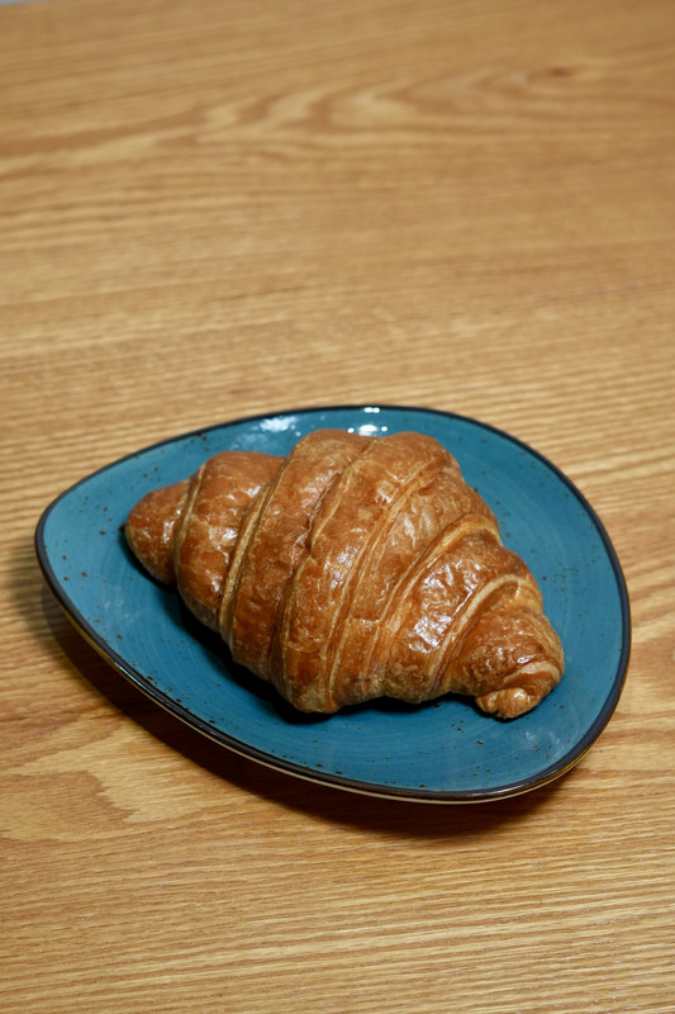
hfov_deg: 18.2
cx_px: 338
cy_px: 507
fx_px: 2110
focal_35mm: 75
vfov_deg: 27.0
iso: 800
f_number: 4
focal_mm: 50
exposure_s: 1/160
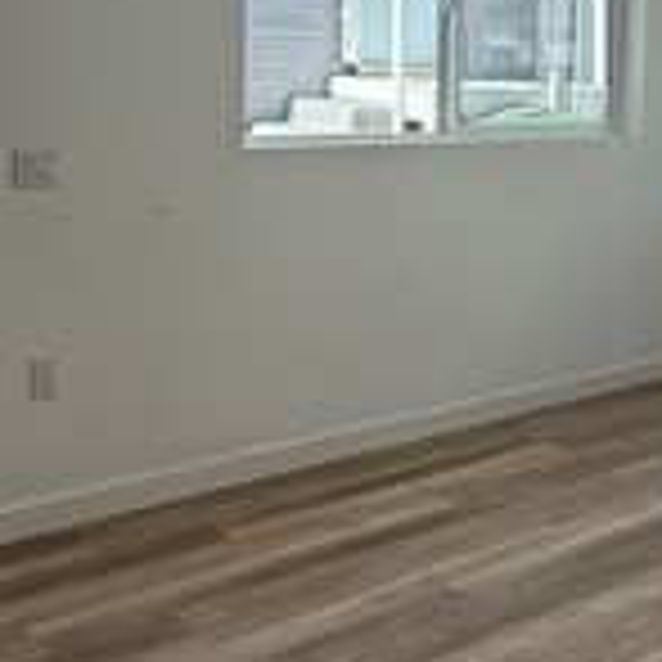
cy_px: 113
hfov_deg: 29.7
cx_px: 648
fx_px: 1168
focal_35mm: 54
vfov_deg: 30.7
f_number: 2.2
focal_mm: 2.22
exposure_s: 1/363
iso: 64
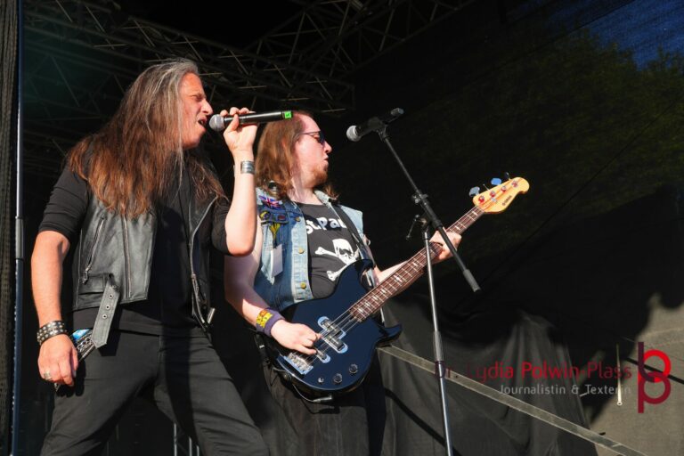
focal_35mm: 69
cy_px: 228
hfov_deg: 29.2
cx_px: 342
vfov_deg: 19.7
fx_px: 1311
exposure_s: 1/200
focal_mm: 46
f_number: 6.3
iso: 100
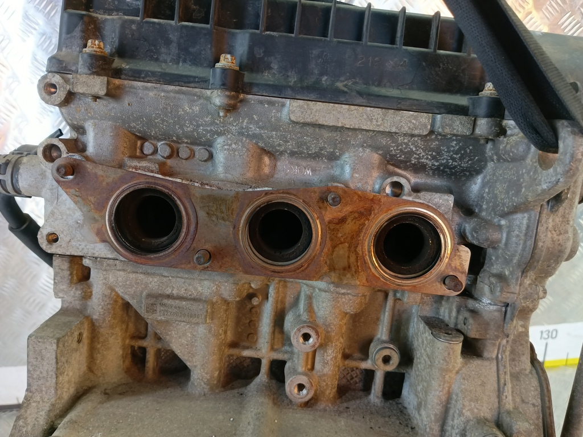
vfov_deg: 58.9
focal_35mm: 23
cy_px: 218
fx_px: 387
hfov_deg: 73.9
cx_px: 292
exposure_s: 1/50
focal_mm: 4.11
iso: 239
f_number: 1.6
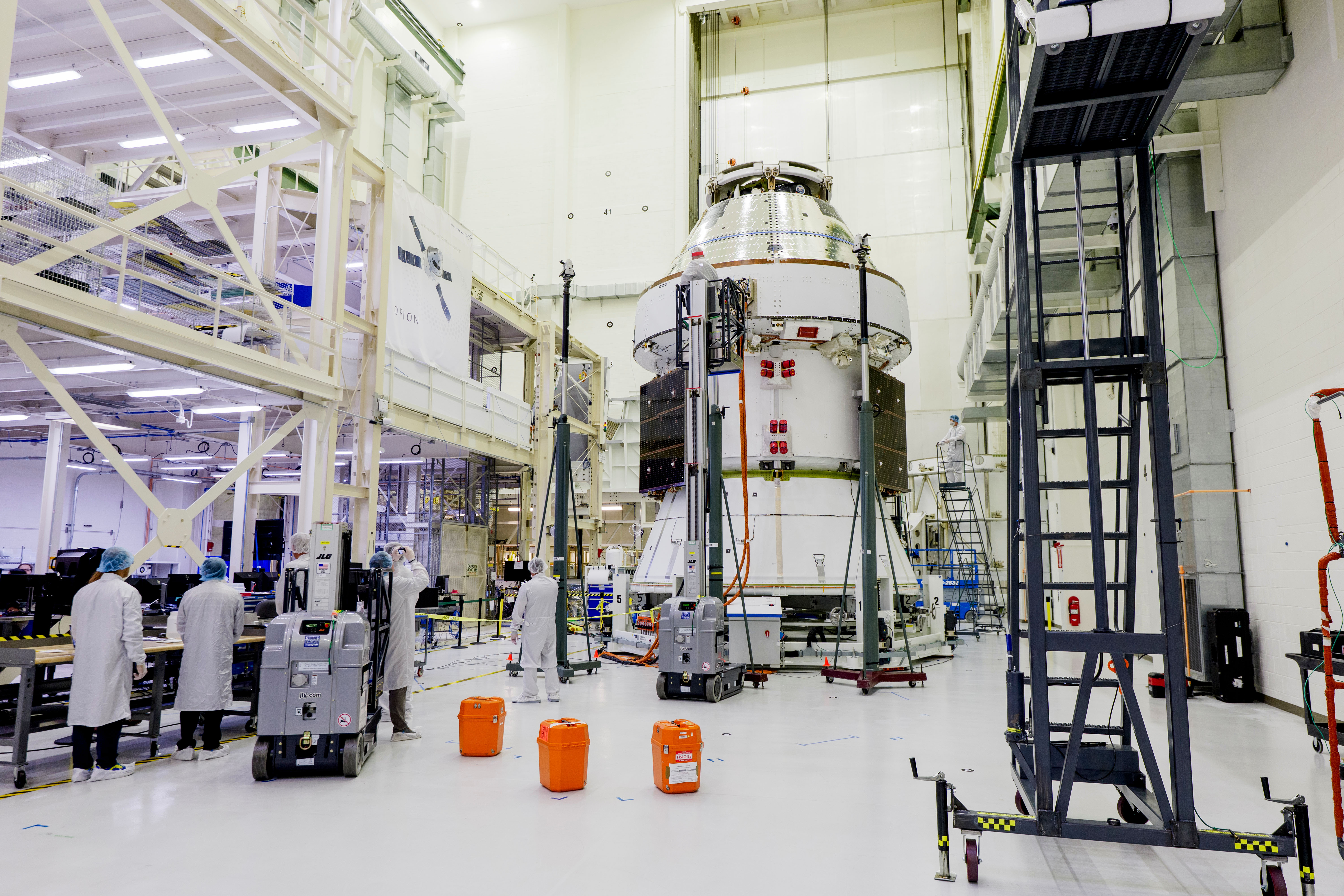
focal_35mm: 23
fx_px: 859
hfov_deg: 76.1
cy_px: 448
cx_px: 672
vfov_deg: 55.1
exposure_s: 1/125
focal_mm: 23
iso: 800
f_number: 3.5
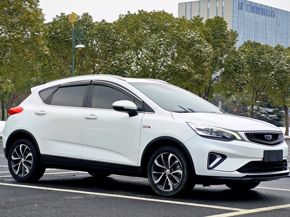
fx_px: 712
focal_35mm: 85
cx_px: 139
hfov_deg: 23.0
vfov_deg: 17.4
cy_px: 116
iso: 50
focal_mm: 9
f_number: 2
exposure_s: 1/234
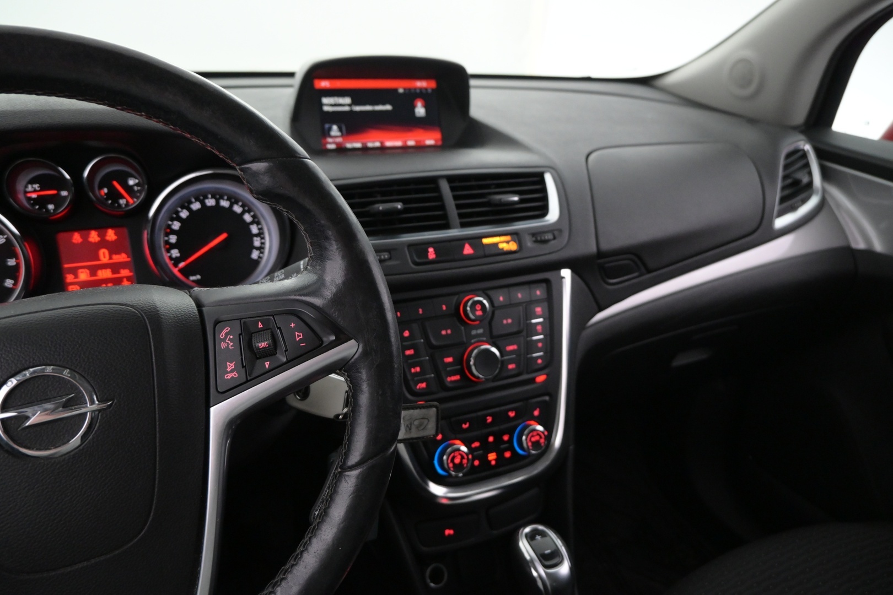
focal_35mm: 24
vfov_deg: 53.1
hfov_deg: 73.7
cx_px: 446
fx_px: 595
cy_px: 298
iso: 2500
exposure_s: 1/60
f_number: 4
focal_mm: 16
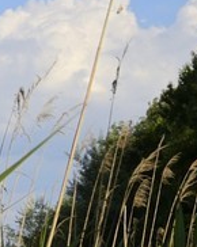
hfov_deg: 5.4
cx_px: -870
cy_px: 98
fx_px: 1447
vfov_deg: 9.8
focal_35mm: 198
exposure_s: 1/320
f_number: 16
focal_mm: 24
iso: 320
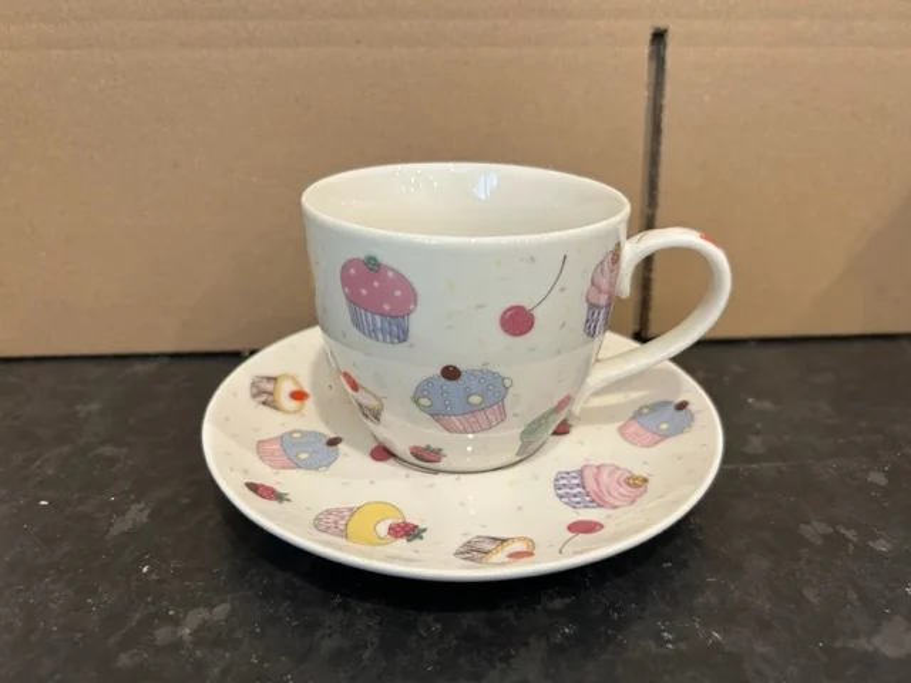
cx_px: 456
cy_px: 342
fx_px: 684
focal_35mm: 26
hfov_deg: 67.3
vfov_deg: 53.1
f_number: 1.5
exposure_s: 1/60
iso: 250
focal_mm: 5.7
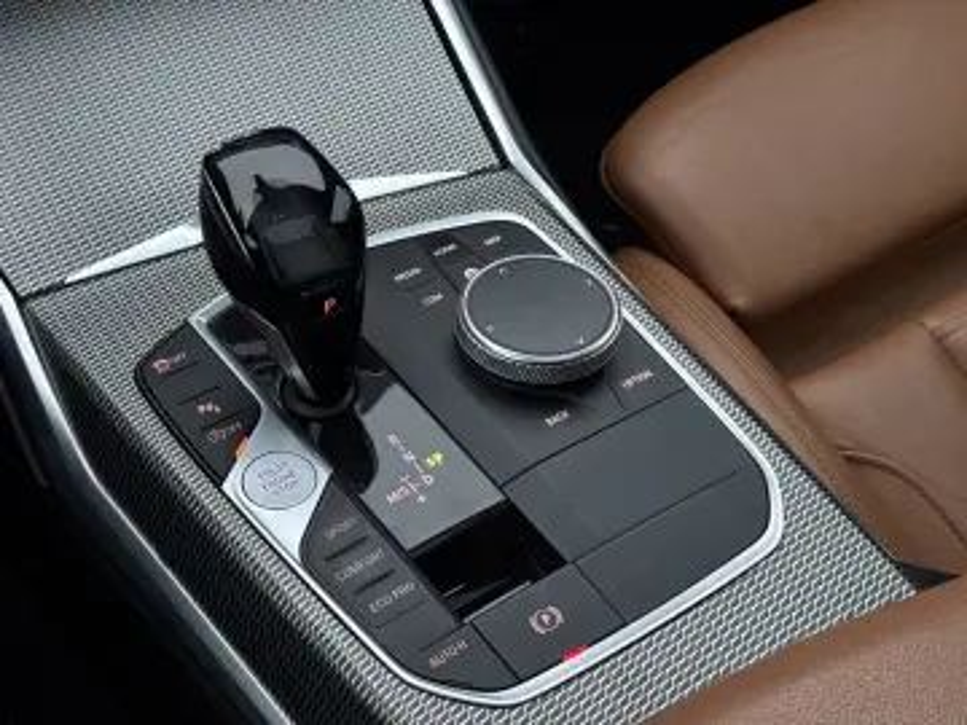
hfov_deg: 39.7
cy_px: 362
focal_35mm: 48
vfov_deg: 30.3
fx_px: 1341
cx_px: 484
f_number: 1.78
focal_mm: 6.76
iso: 320
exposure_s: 1/38
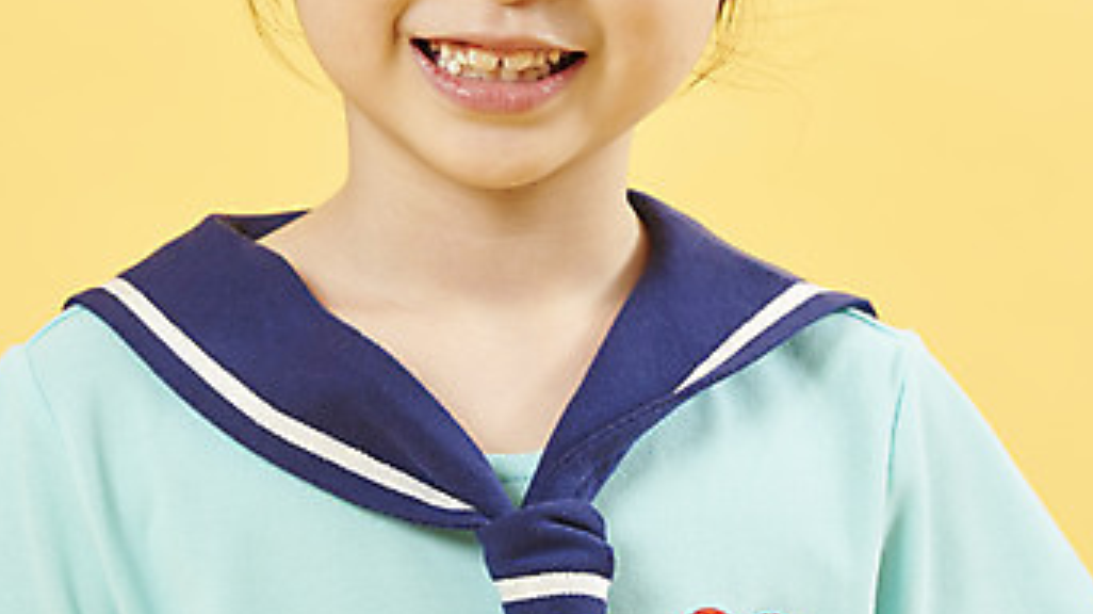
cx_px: 446
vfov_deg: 3.6
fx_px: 9849
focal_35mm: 340
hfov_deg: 6.4
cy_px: 70
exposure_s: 1/125
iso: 125
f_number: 8
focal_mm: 185
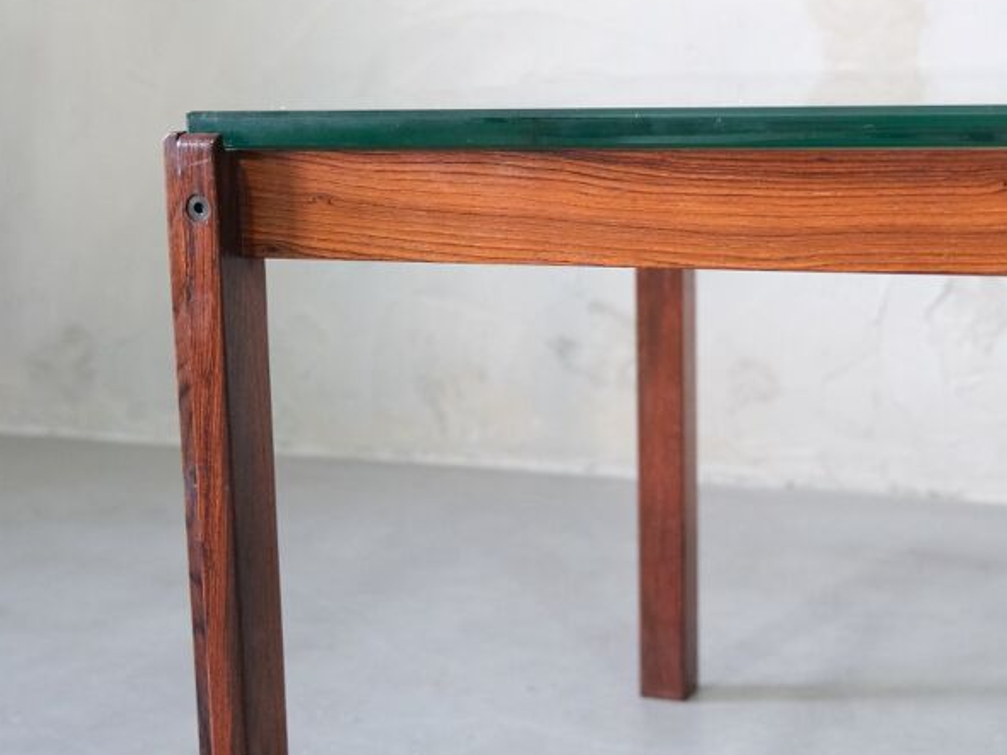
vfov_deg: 24.4
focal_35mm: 60
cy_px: 414
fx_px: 1745
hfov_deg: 32.2
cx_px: 501
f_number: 4
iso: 2500
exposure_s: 1/40
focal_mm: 27.5
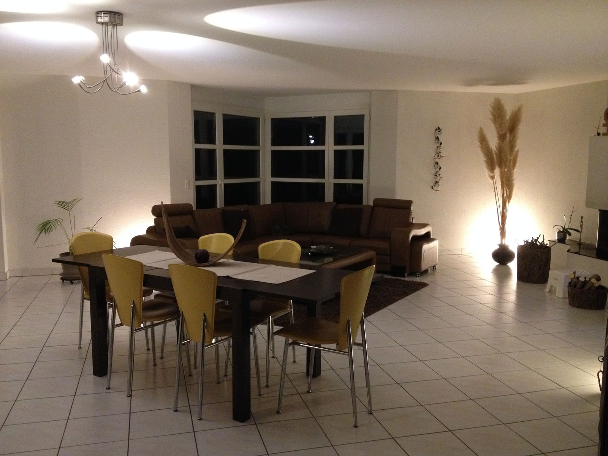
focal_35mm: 35
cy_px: 228
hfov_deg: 52.6
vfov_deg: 40.7
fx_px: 615
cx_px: 304
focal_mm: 4.28
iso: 400
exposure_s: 1/15
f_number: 2.4
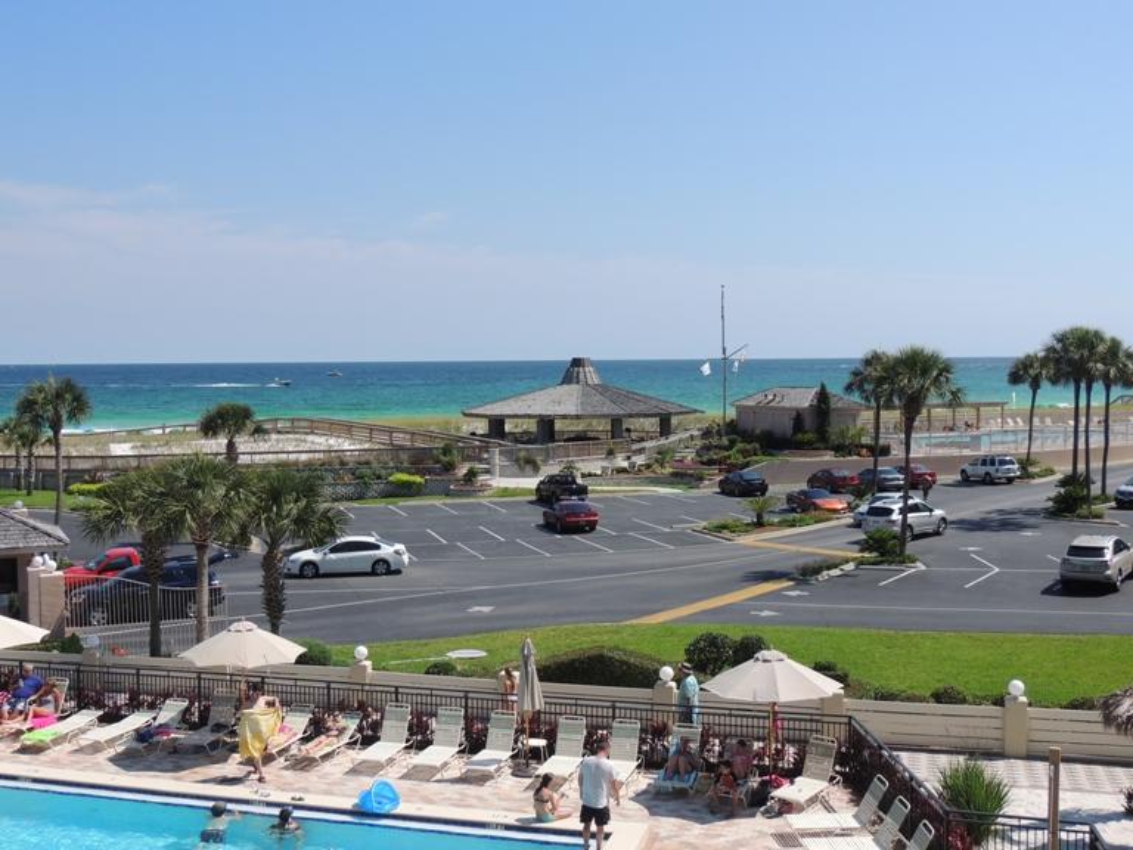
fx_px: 1309
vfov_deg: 36.0
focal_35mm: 40
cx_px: 566
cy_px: 425
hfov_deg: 46.8
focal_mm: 7.1
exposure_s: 1/1250
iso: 100
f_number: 3.3
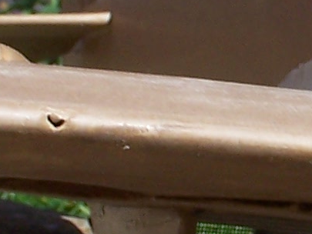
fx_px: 3435
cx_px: 593
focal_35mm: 381
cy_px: 94
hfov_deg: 5.1
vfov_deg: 3.9
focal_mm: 11.1
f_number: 4.5
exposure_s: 1/750
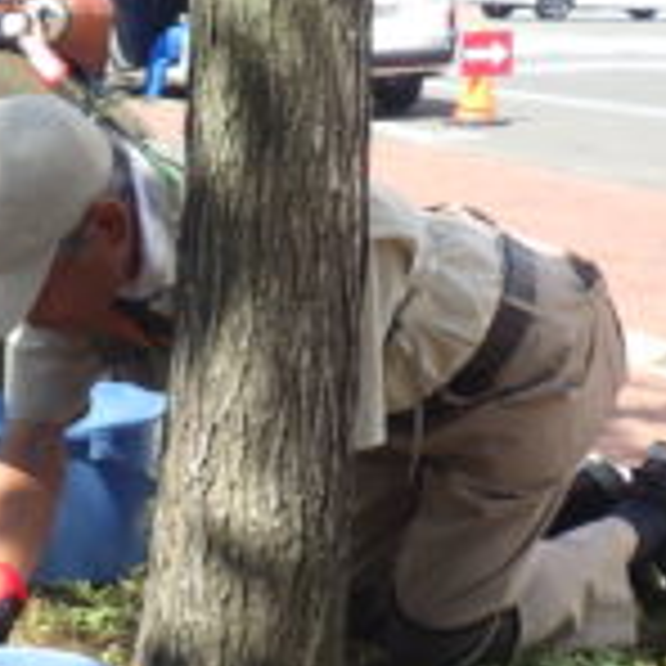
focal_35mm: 95
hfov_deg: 17.4
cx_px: -160
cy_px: 515
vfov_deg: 18.2
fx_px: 2068
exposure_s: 1/320
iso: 125
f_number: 4.2
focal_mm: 5
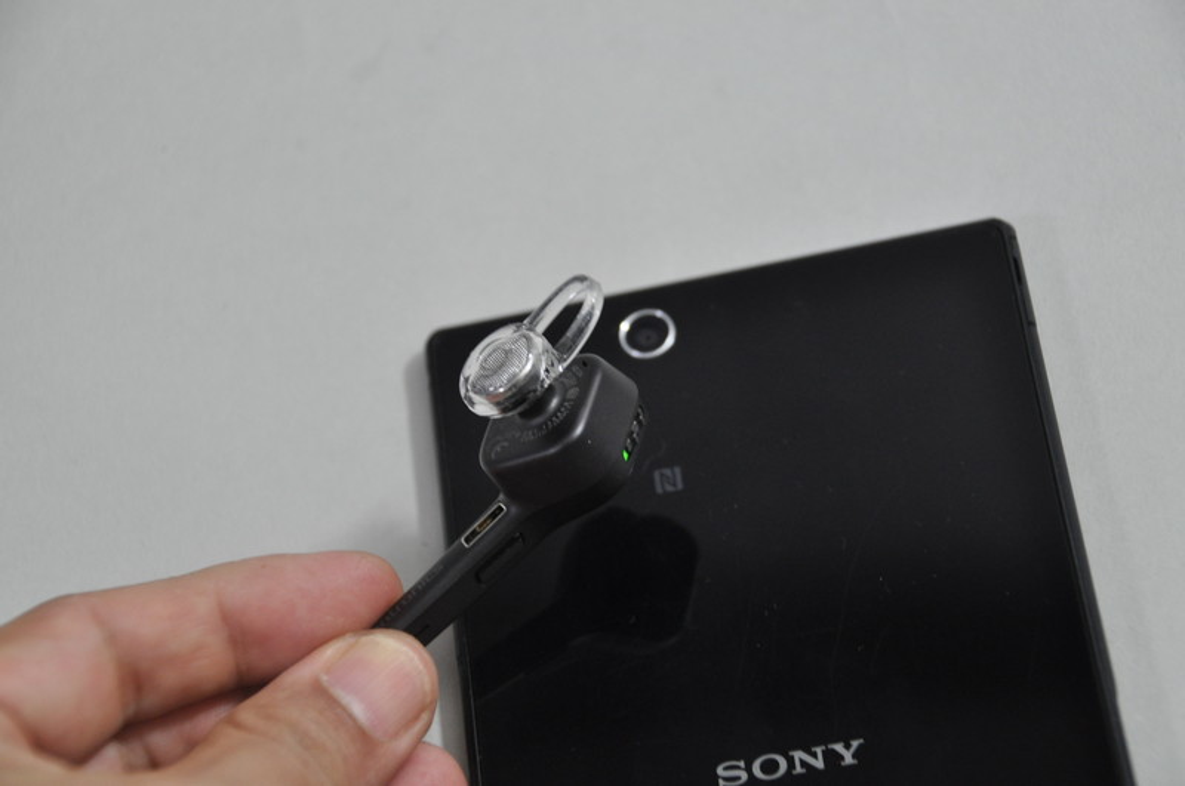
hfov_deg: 17.5
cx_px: 592
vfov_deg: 11.7
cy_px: 393
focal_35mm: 117
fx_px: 3846
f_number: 5.6
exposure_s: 1/50
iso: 800
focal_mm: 78
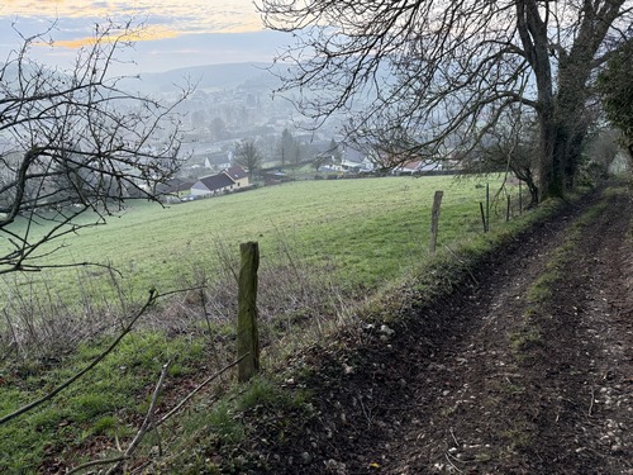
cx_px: 316
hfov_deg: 71.6
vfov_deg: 56.8
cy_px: 238
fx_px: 439
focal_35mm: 24
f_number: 1.78
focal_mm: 6.76
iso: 200
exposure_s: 1/189
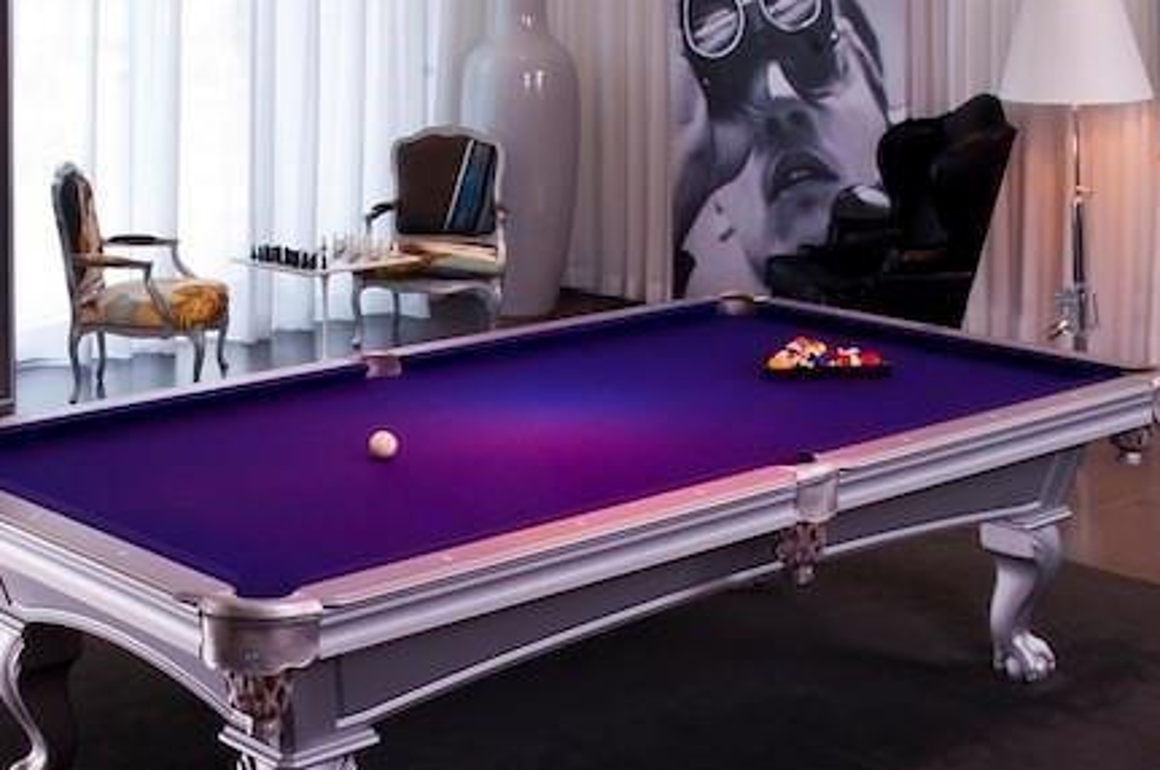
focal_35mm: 59
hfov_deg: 33.8
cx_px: 506
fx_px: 1903
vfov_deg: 22.1
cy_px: 757
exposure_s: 1.6
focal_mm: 17
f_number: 20
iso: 100
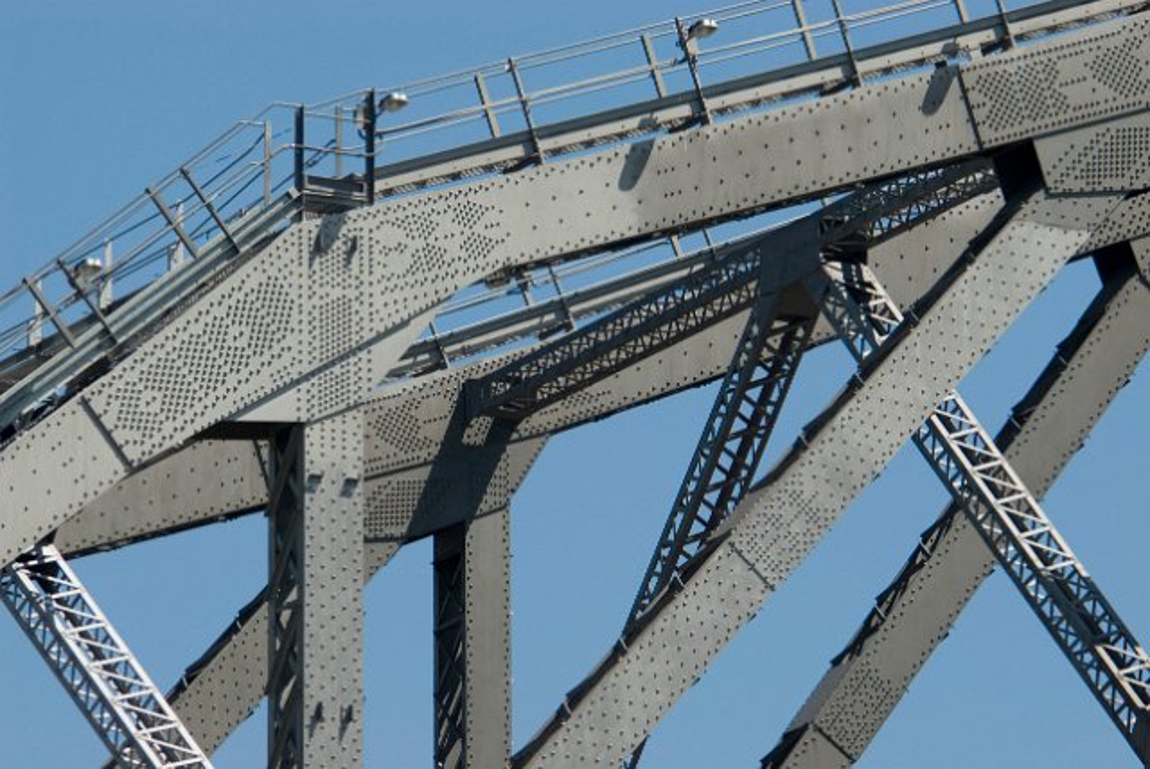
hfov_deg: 4.6
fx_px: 14388
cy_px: 384
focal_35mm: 450
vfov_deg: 3.1
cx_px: 575
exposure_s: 1/250
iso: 100
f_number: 8
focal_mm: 300
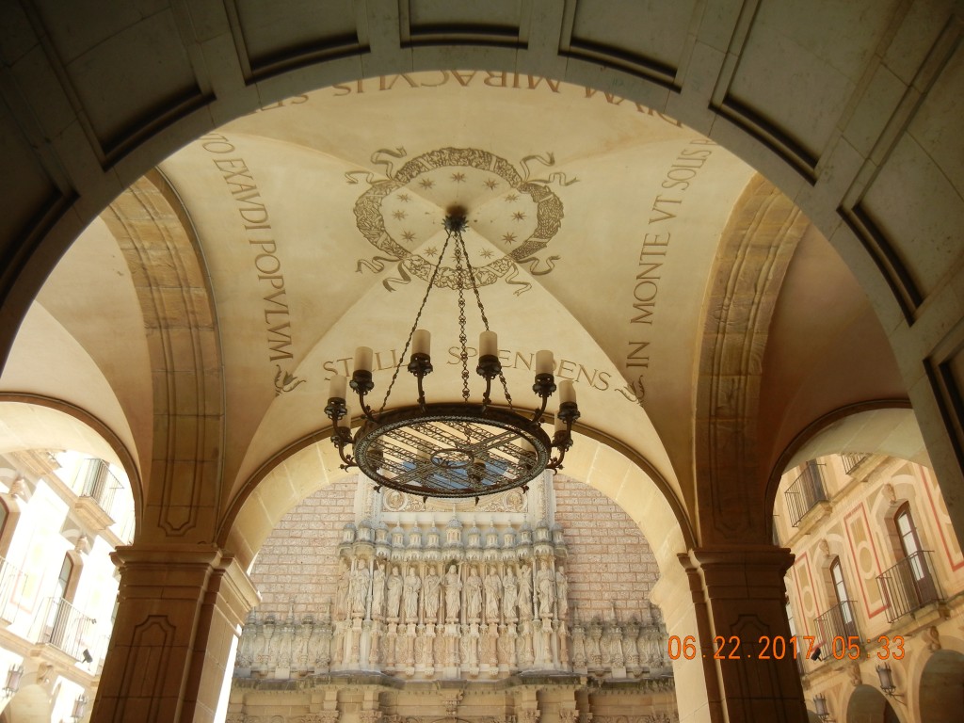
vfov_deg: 46.8
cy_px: 362
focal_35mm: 30
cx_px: 482
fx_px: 835
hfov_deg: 60.0
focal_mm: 5.4
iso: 160
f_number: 3.5
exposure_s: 1/252
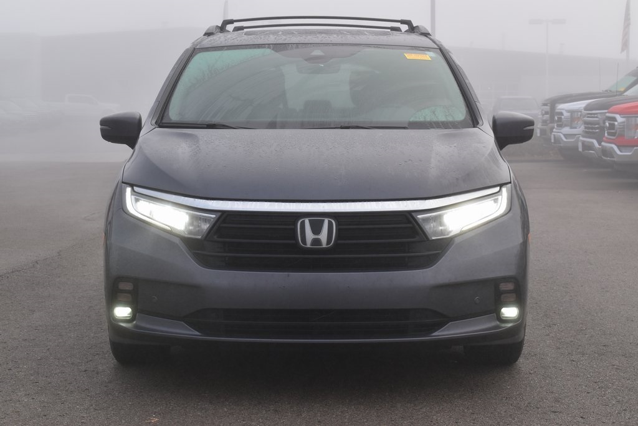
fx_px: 1223
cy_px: 213
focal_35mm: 69
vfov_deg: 19.7
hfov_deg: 29.2
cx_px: 319
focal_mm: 46
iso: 400
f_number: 10
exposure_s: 1/200
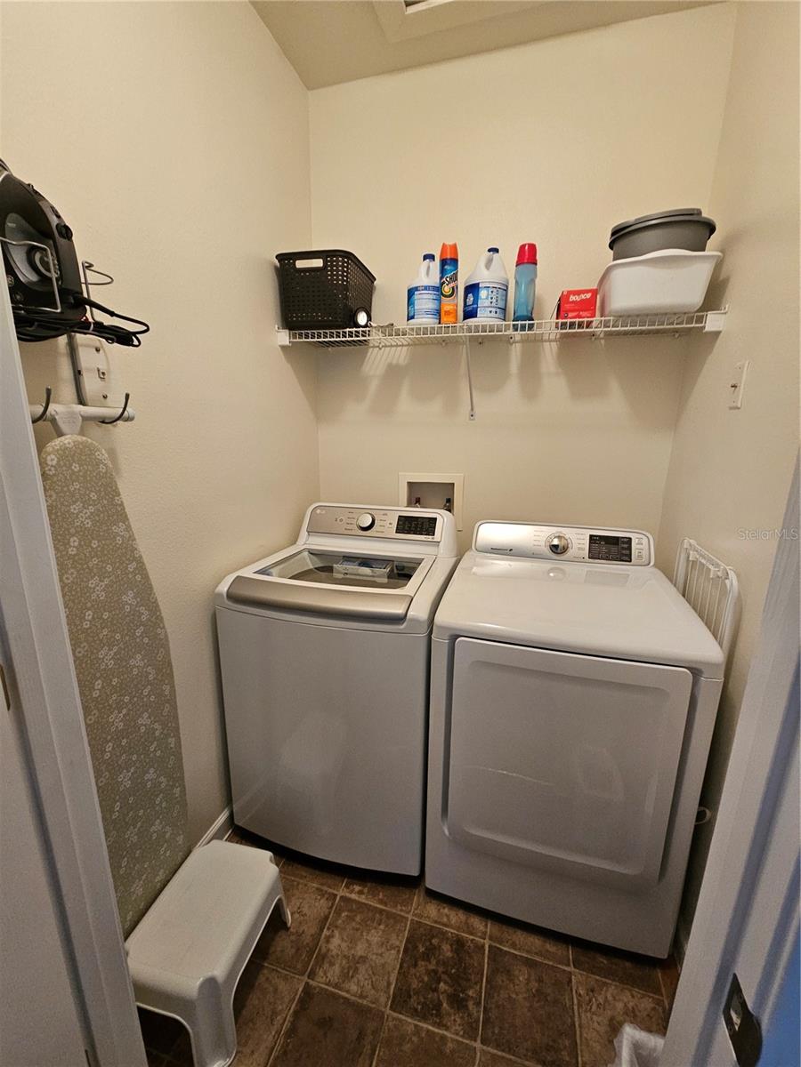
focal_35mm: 13
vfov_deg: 106.2
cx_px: 400
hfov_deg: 89.9
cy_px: 534
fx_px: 401
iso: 320
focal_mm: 2.2
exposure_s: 1/40
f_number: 2.2
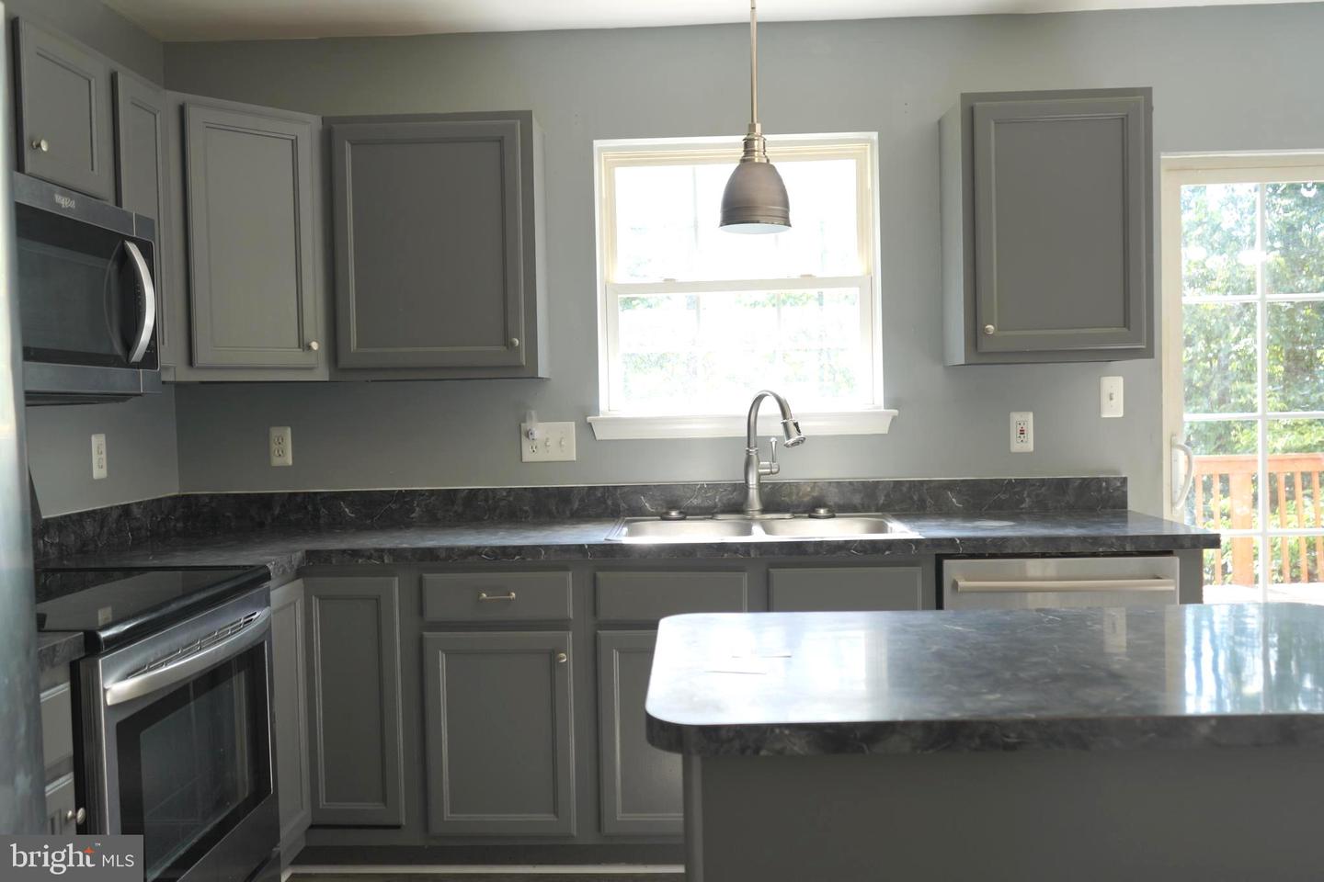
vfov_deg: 45.0
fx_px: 1066
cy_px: 441
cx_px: 662
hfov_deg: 63.7
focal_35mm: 29
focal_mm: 29
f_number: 4
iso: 200
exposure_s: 1/160
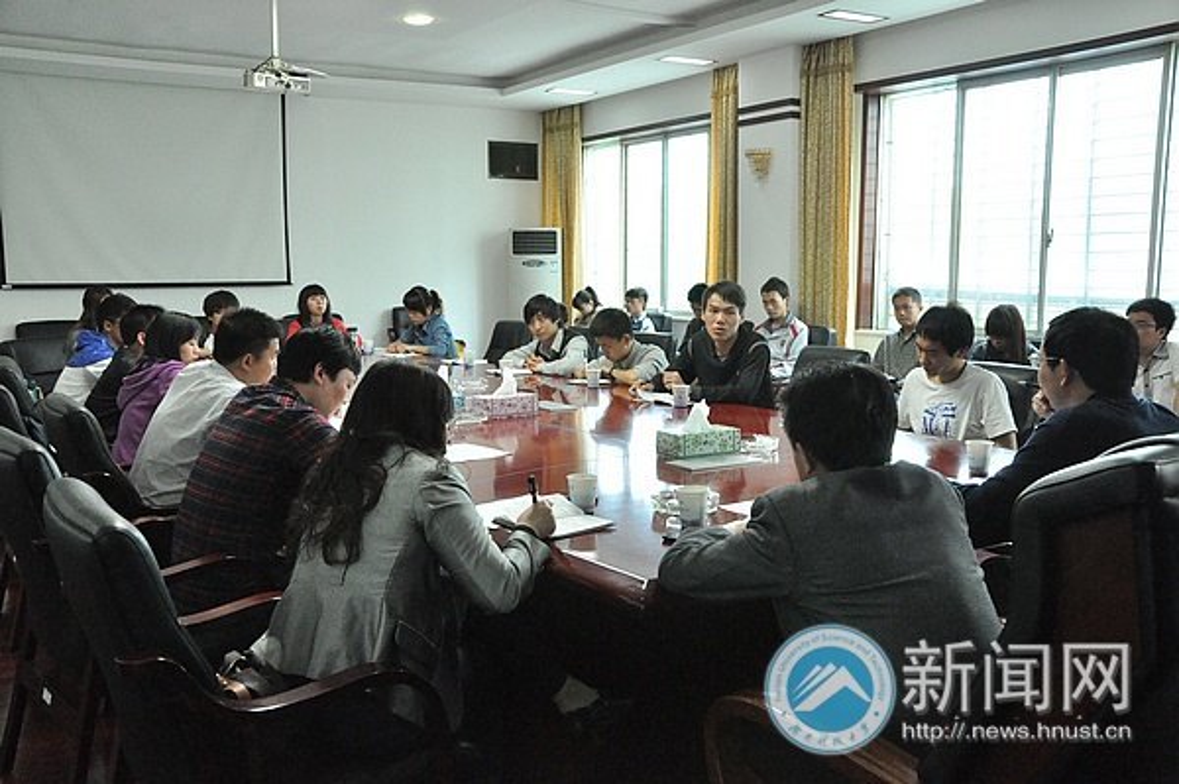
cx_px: 590
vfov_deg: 39.9
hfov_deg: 57.3
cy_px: 392
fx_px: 1080
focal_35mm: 33
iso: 3200
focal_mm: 22
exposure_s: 1/125
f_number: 5.6
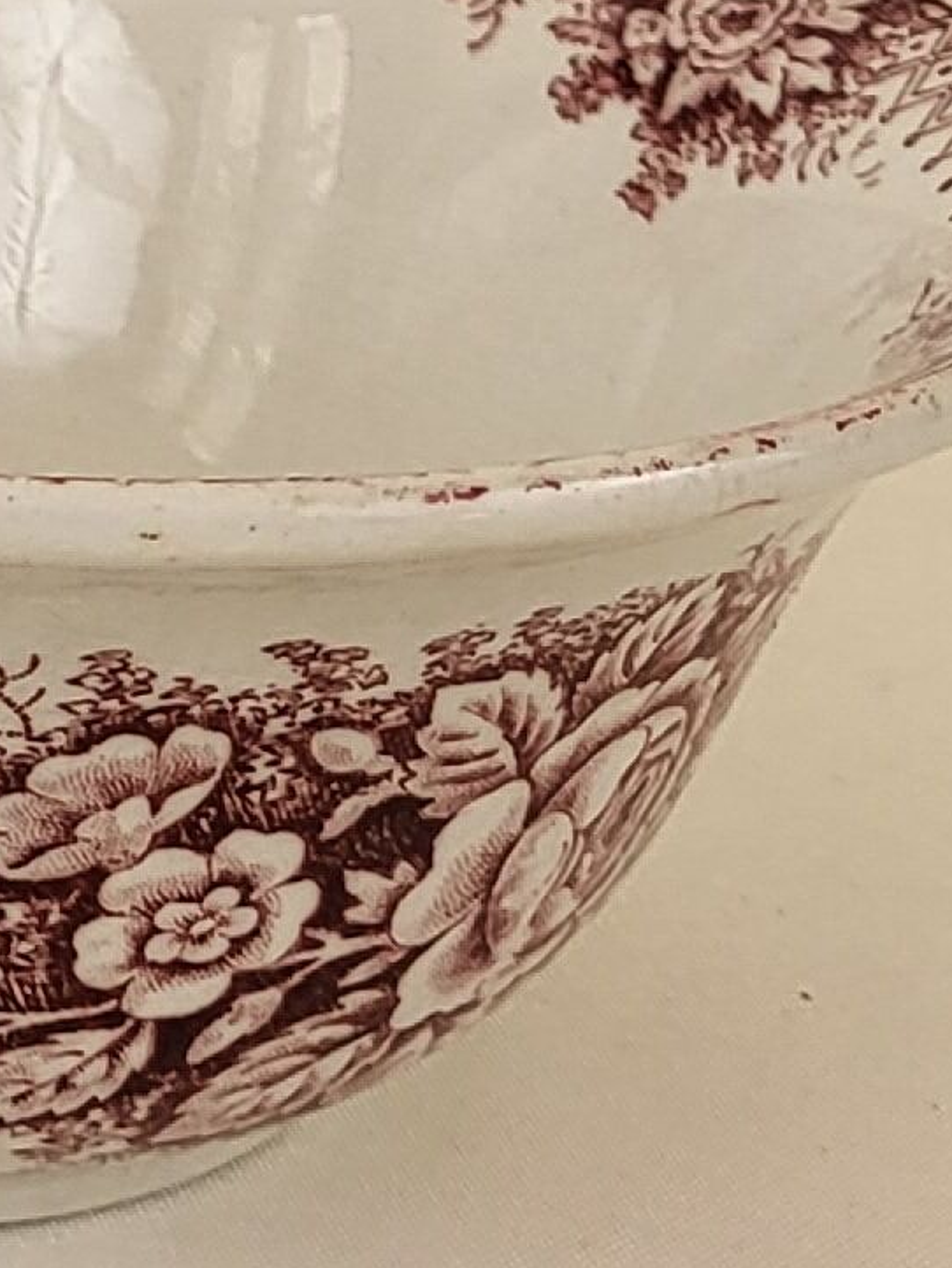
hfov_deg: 9.1
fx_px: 5277
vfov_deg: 12.3
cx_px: -1433
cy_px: -1142
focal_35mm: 144
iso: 100
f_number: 1.8
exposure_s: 1/100
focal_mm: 5.4
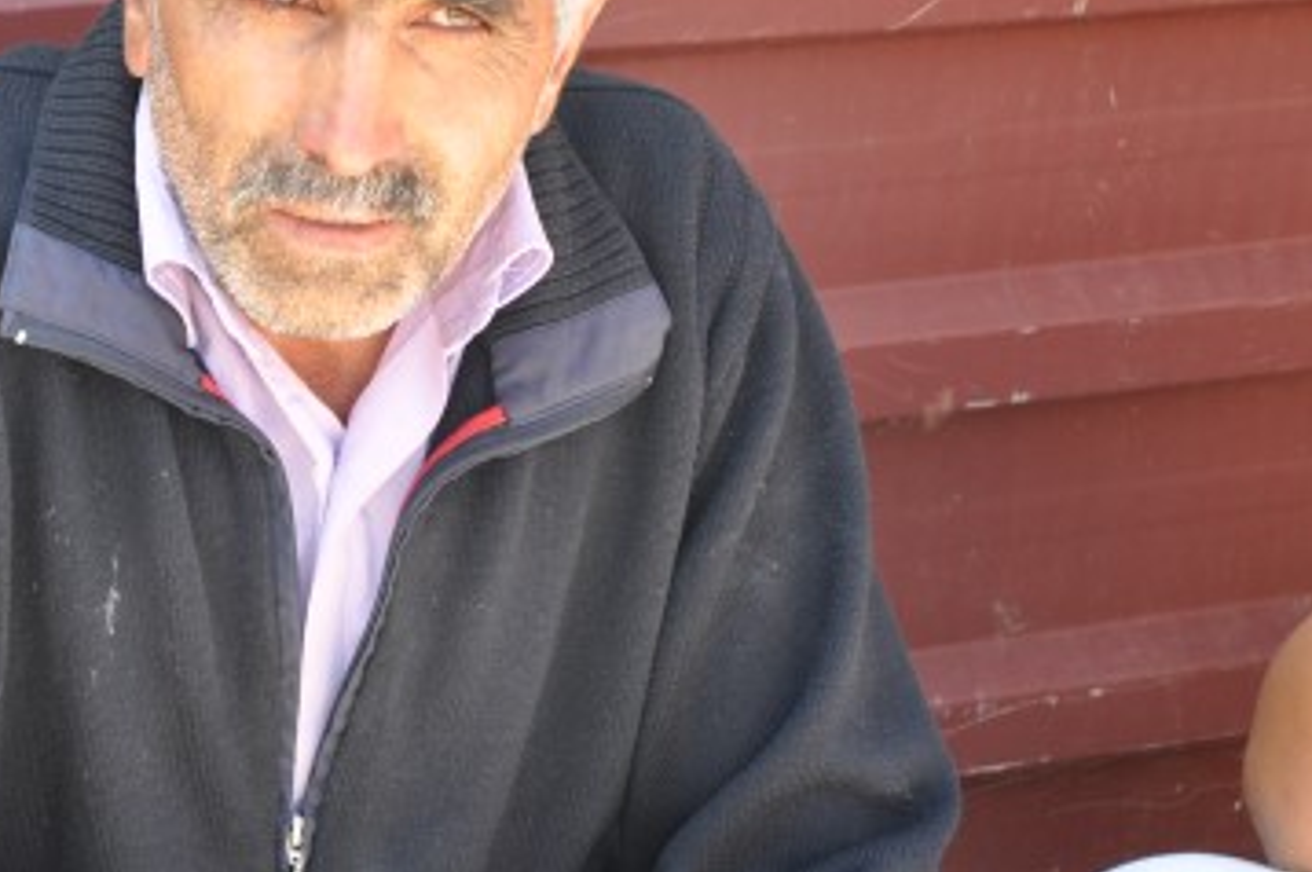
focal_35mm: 164
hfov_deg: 12.5
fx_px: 5971
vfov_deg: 8.3
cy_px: 266
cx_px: 324
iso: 400
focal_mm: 70
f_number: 5.3
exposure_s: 1/100
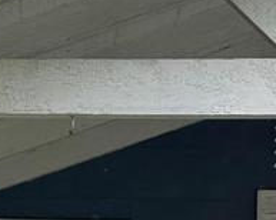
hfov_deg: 11.0
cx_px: 47
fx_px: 1428
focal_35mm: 175
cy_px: 511
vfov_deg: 8.2
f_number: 1.78
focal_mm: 6.76
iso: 80
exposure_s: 1/567
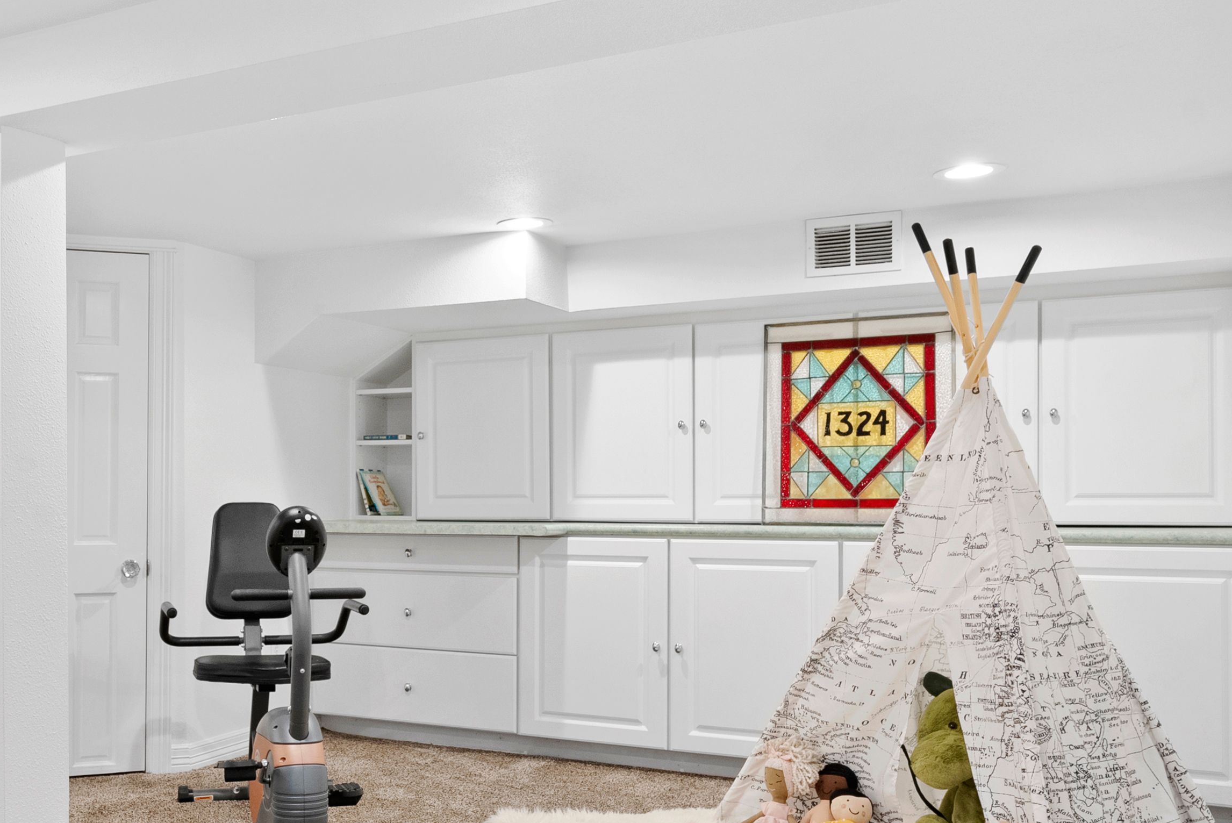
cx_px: 326
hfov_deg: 50.0
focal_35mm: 37
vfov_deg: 35.9
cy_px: 491
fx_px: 1267
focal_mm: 20
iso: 800
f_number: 8
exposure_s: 1/4
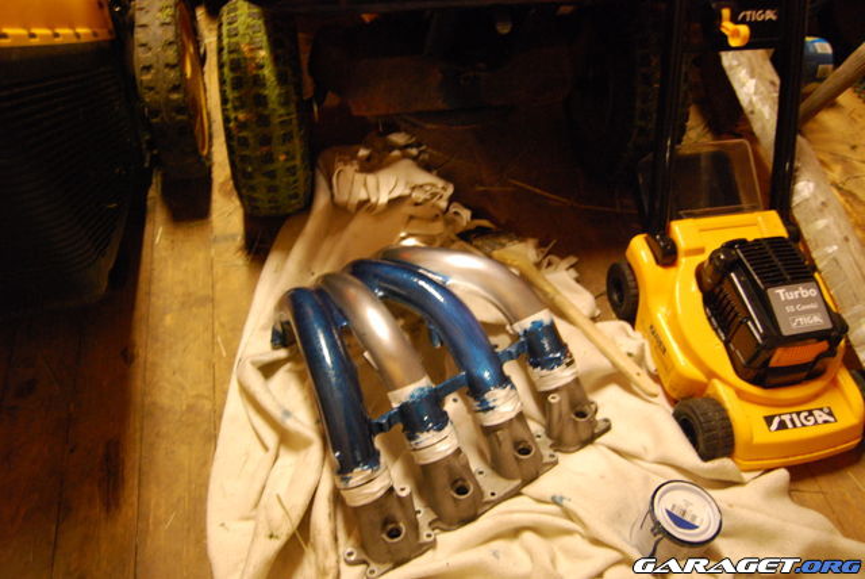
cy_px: 290
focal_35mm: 30
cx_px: 432
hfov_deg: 61.9
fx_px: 721
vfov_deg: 43.7
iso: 1400
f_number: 3.8
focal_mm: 20
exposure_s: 1/30
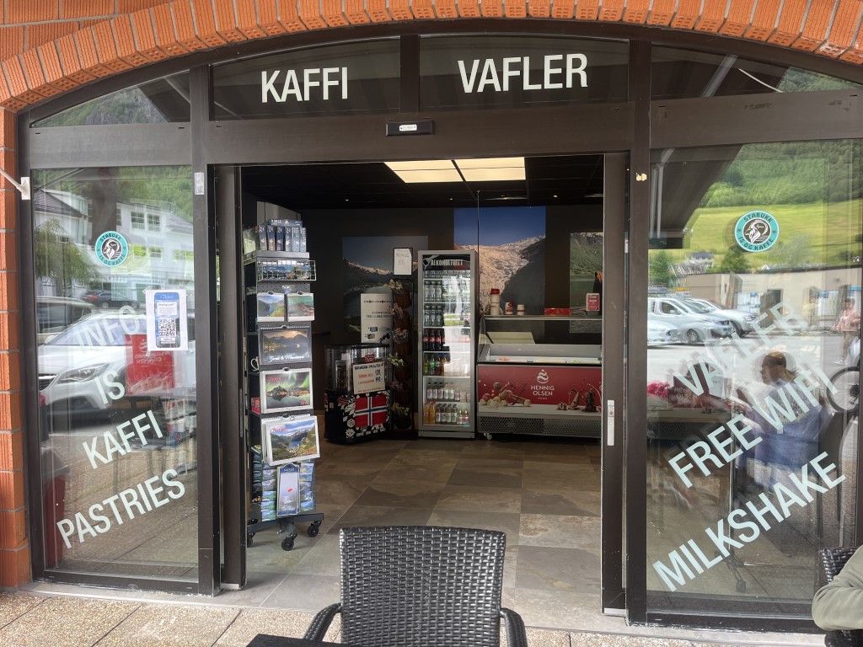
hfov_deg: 67.3
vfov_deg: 53.1
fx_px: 648
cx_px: 432
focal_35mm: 26
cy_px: 324
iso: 50
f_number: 1.6
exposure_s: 1/122
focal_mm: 5.1
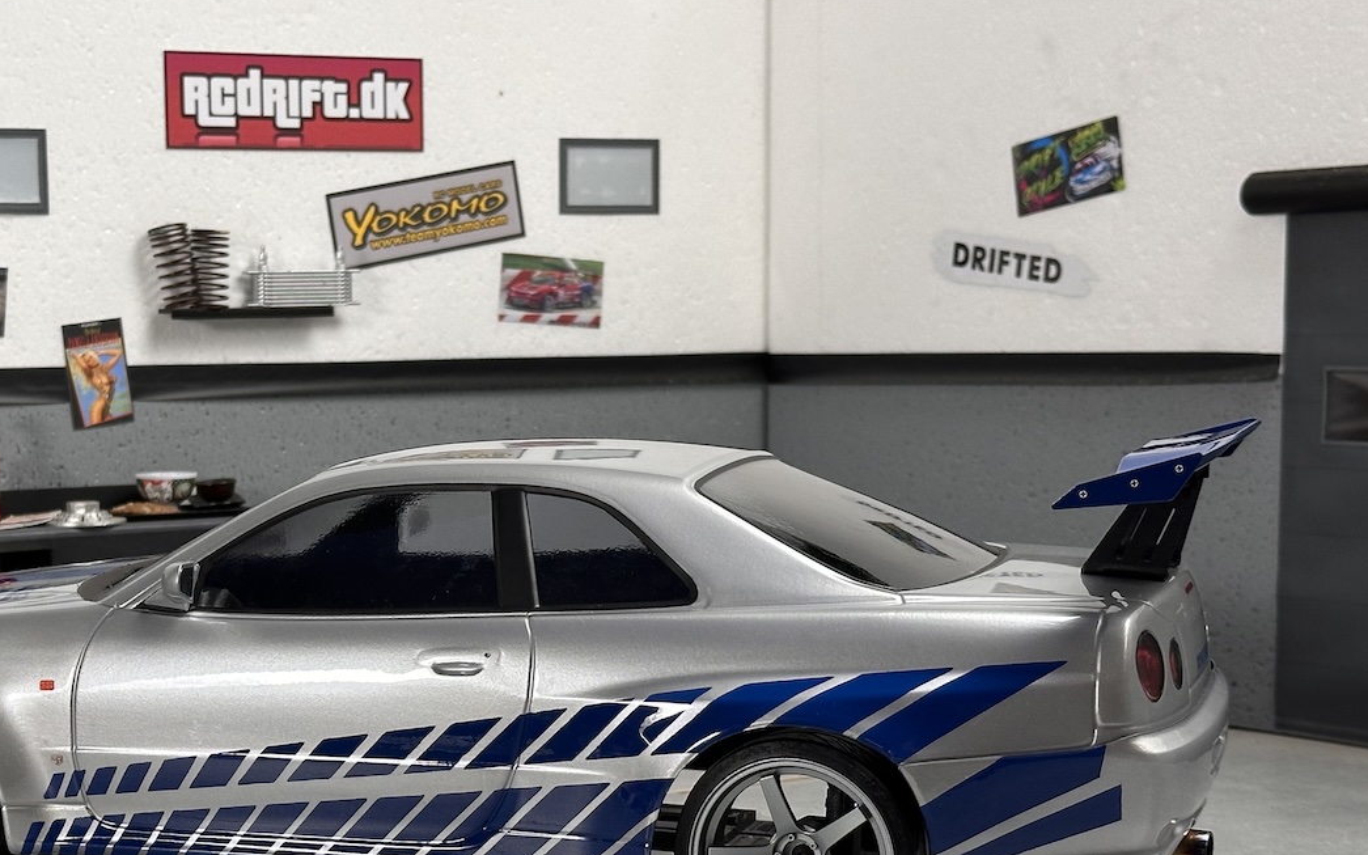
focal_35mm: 73
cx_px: 395
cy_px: 613
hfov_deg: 27.9
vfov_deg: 17.8
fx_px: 2721
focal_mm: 6.86
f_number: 1.78
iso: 80
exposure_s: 1/100
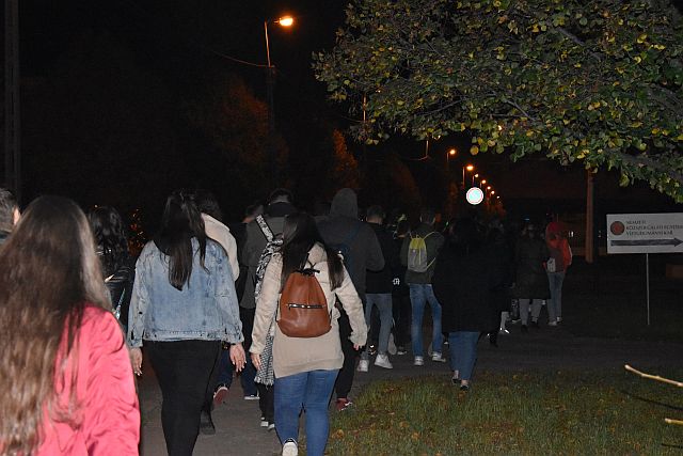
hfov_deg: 24.6
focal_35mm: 82
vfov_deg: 16.6
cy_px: 228
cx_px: 342
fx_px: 1565
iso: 6400
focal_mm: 55
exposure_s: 1/60
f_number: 5.6
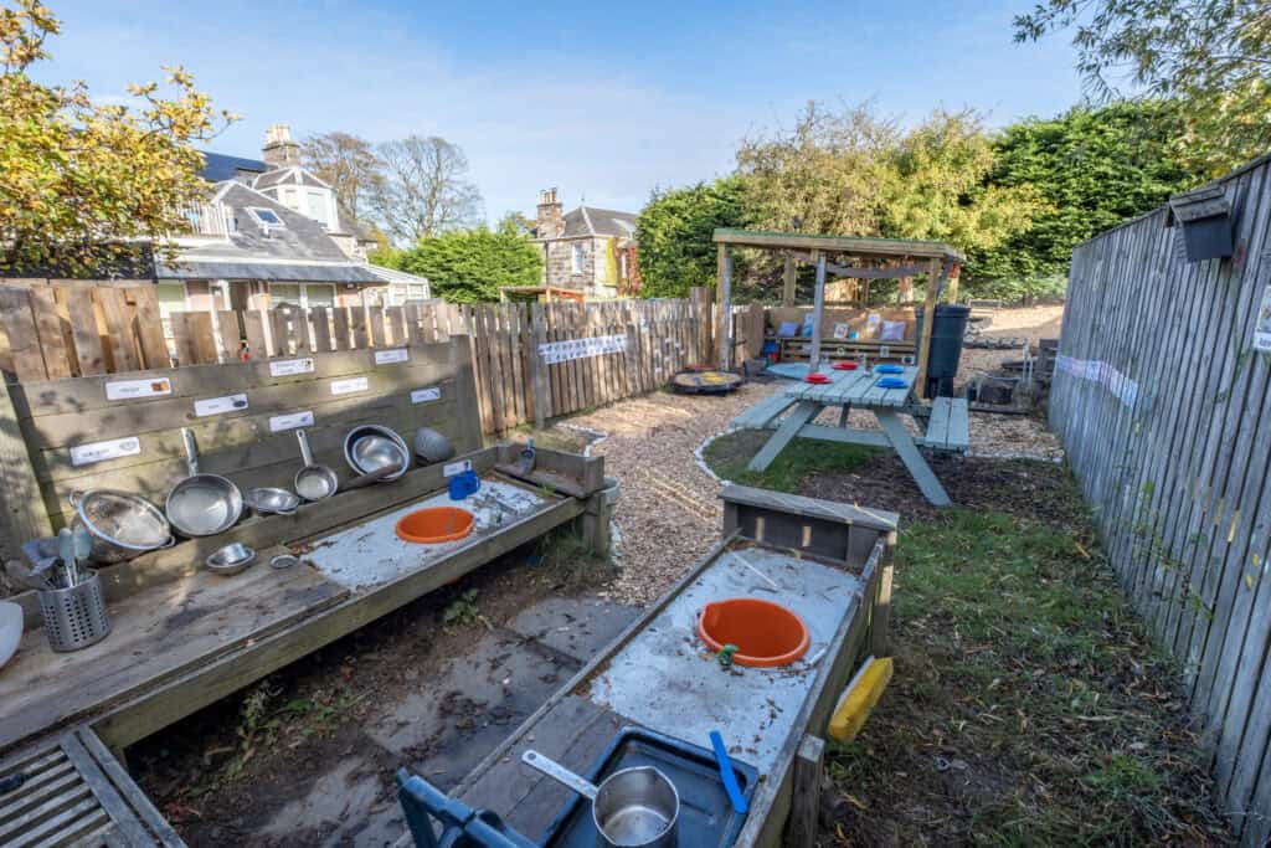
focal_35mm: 15
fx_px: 530
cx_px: 636
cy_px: 424
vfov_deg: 77.3
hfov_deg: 100.4
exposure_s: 1/160
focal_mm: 10
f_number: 10
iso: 125
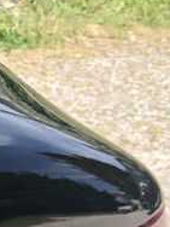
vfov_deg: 9.0
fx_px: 1329
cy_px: 500
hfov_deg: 6.6
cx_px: -340
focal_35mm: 203
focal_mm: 3.99
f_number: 1.8
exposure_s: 1/1230
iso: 20
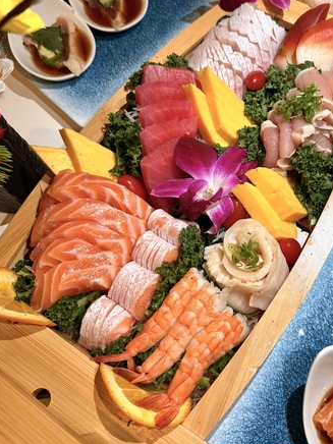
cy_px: 206
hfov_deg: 42.3
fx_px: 423
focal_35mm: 33
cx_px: 226
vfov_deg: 55.3
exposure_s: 1/60
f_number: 1.78
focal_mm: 6.76
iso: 250
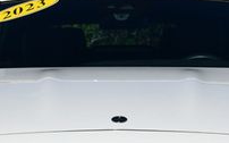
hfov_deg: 6.8
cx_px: 126
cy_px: 135
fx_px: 1940
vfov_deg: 4.2
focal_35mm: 311
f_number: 11
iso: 100
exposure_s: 1/500
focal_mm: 48
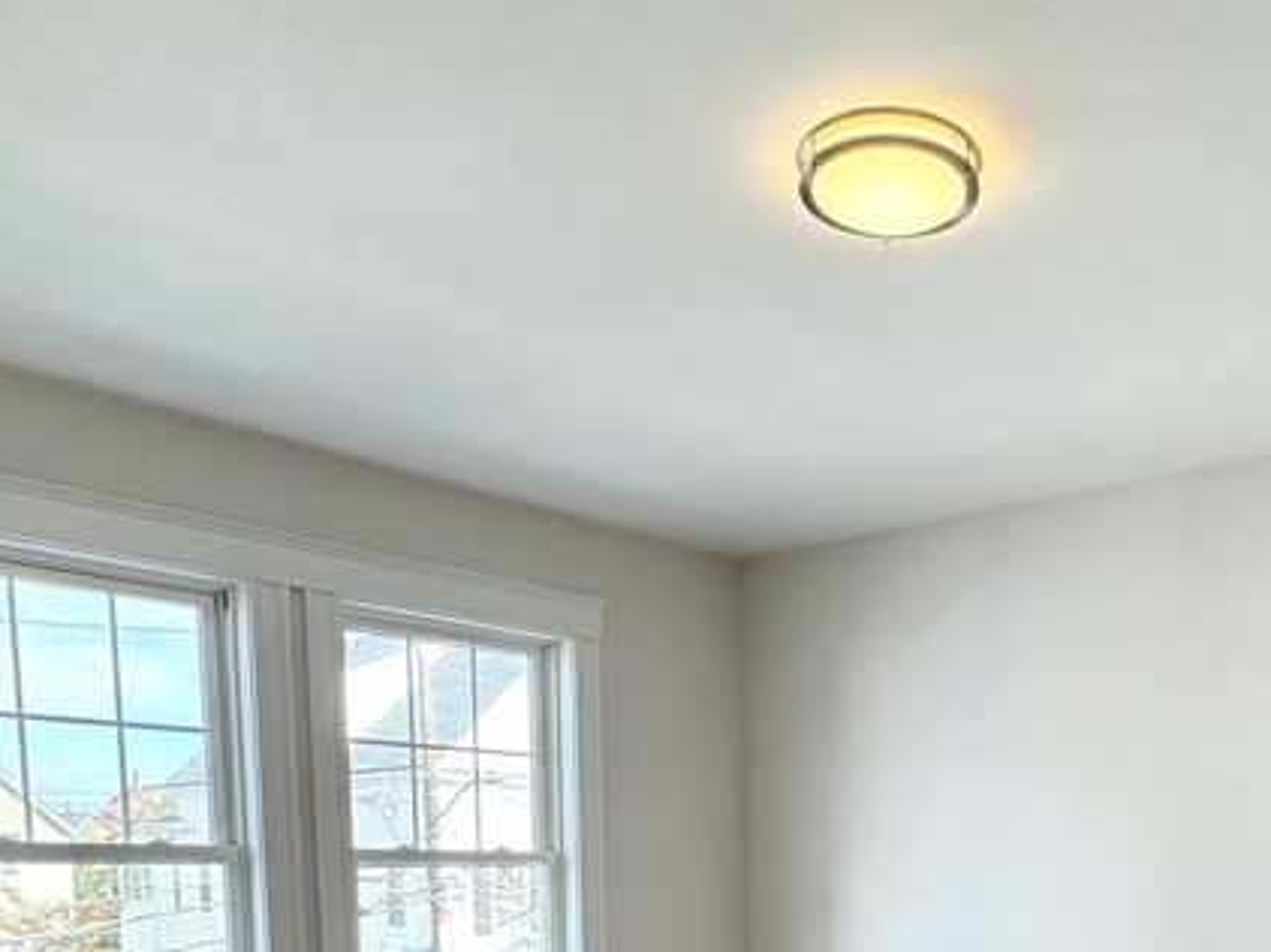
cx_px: 888
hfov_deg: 52.5
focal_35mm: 34
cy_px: 1009
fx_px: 1248
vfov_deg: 36.3
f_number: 2.2
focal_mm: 2.22
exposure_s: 1/120
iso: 64
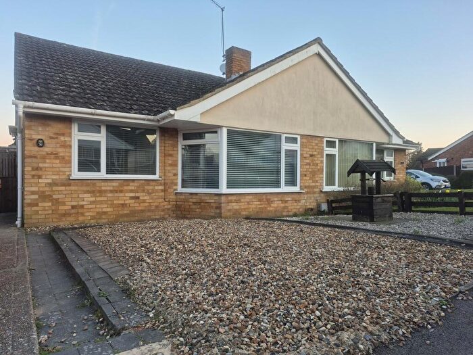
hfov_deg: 73.9
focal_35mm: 23
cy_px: 178
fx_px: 314
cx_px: 236
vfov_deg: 58.9
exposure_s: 1/180
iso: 64
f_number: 1.8
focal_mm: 5.4
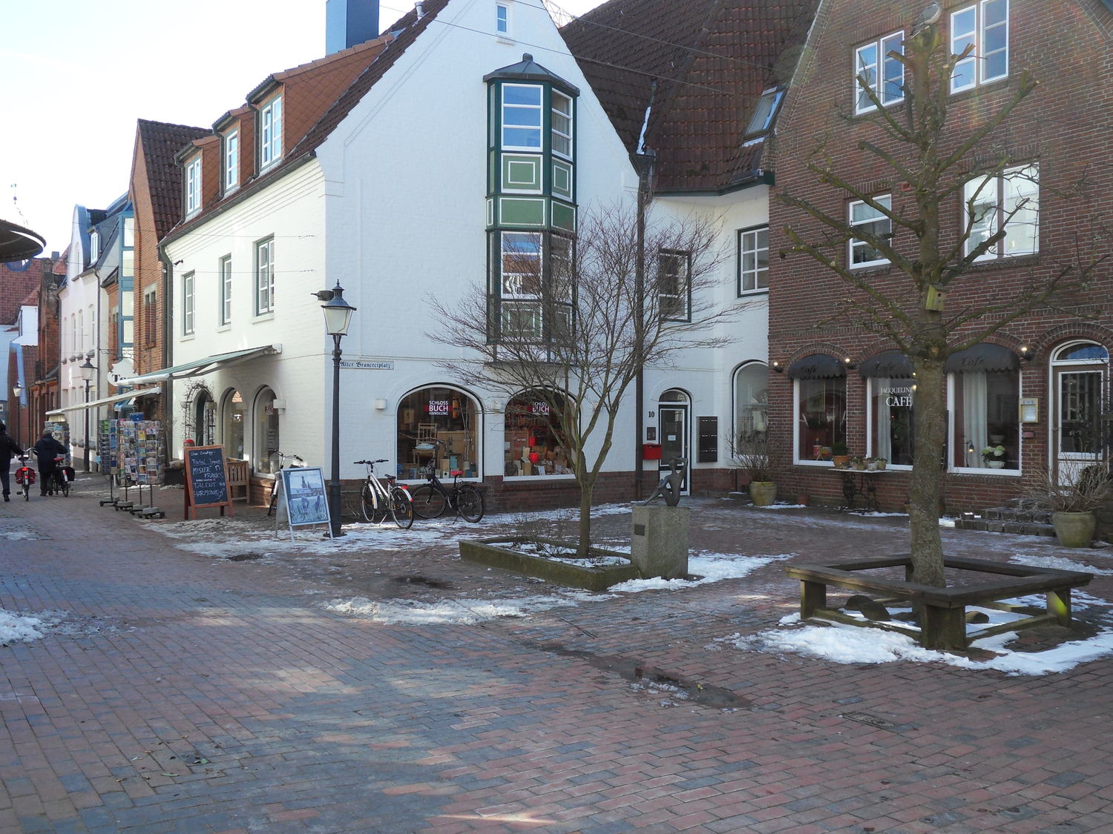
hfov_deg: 56.8
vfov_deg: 44.2
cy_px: 417
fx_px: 1029
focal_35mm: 32
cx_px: 556
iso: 80
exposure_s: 1/180
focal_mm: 5.6
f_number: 3.7
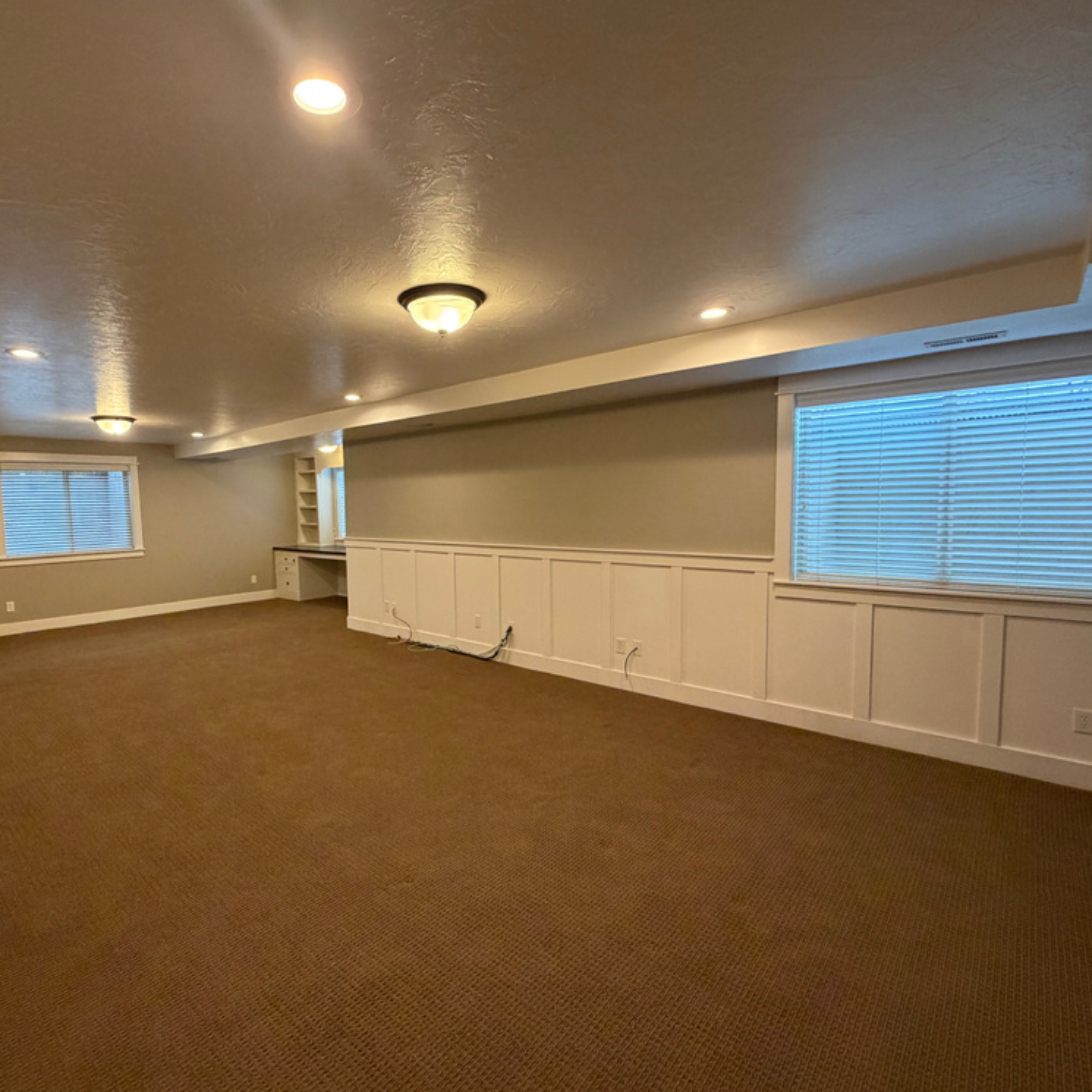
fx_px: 607
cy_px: 550
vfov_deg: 84.0
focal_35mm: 17
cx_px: 443
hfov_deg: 83.1
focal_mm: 2.22
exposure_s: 1/60
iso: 320
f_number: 2.2
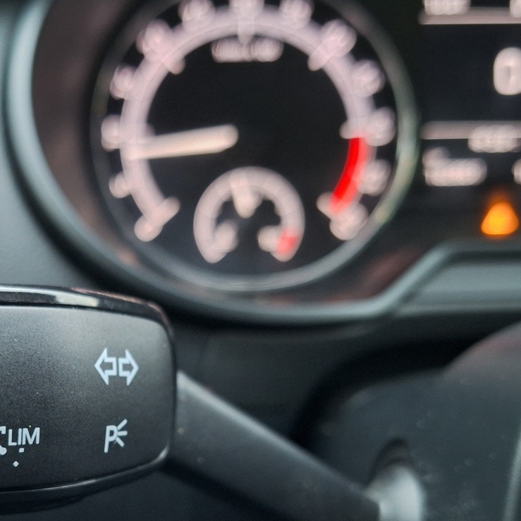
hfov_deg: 37.5
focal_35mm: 44
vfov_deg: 37.5
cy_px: 386
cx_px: 137
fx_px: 749
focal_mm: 5.54
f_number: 1.8
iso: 640
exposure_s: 1/20
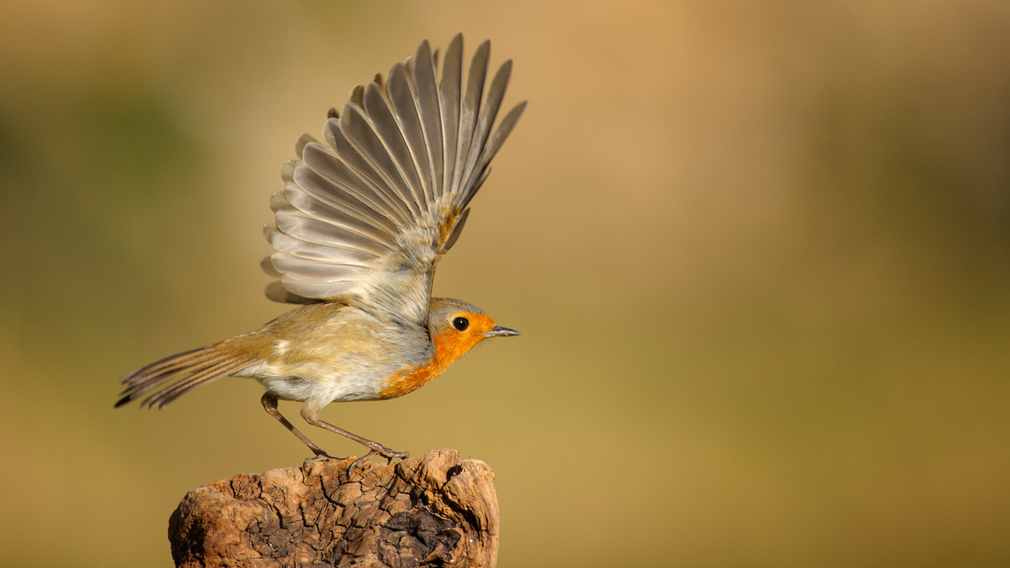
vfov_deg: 2.5
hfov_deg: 4.4
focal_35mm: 493
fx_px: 13204
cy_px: 250
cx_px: 457
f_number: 7.1
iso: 640
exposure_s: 1/2500
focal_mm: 420
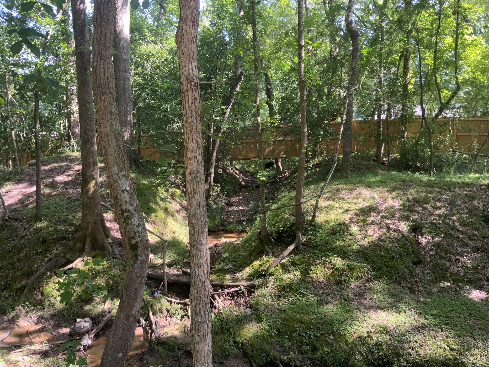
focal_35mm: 29
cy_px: 184
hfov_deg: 61.7
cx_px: 244
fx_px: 410
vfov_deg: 48.2
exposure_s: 1/122
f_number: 1.8
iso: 50
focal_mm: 3
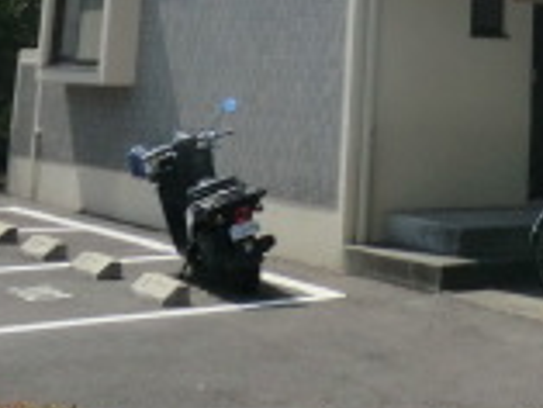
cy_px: -318
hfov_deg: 18.8
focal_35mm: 98
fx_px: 1538
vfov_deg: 13.6
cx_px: 678
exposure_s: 1/400
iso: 80
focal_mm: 4.3
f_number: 7.5
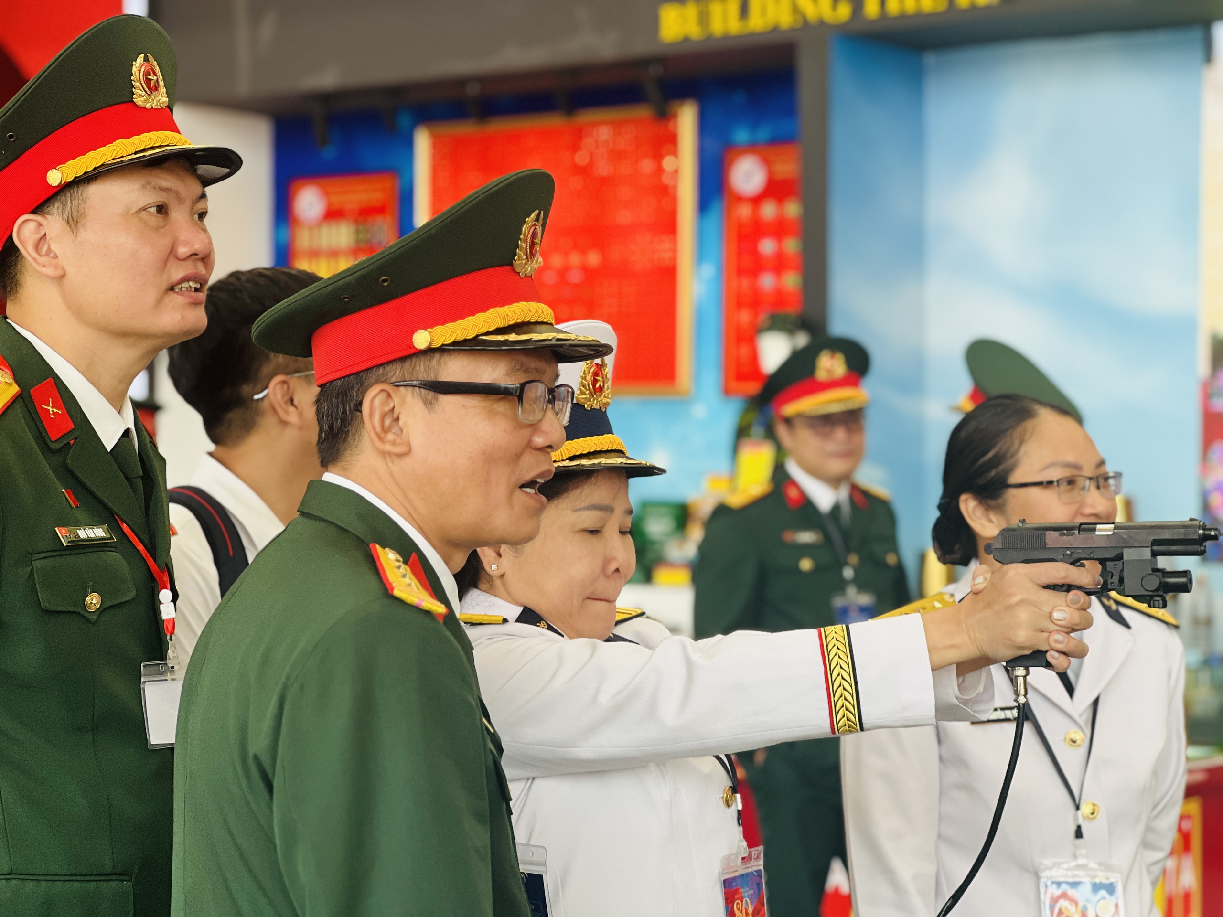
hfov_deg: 25.3
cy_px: 458
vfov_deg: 19.1
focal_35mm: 77
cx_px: 612
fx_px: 2720
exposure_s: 1/120
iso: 100
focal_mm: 9
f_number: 2.8
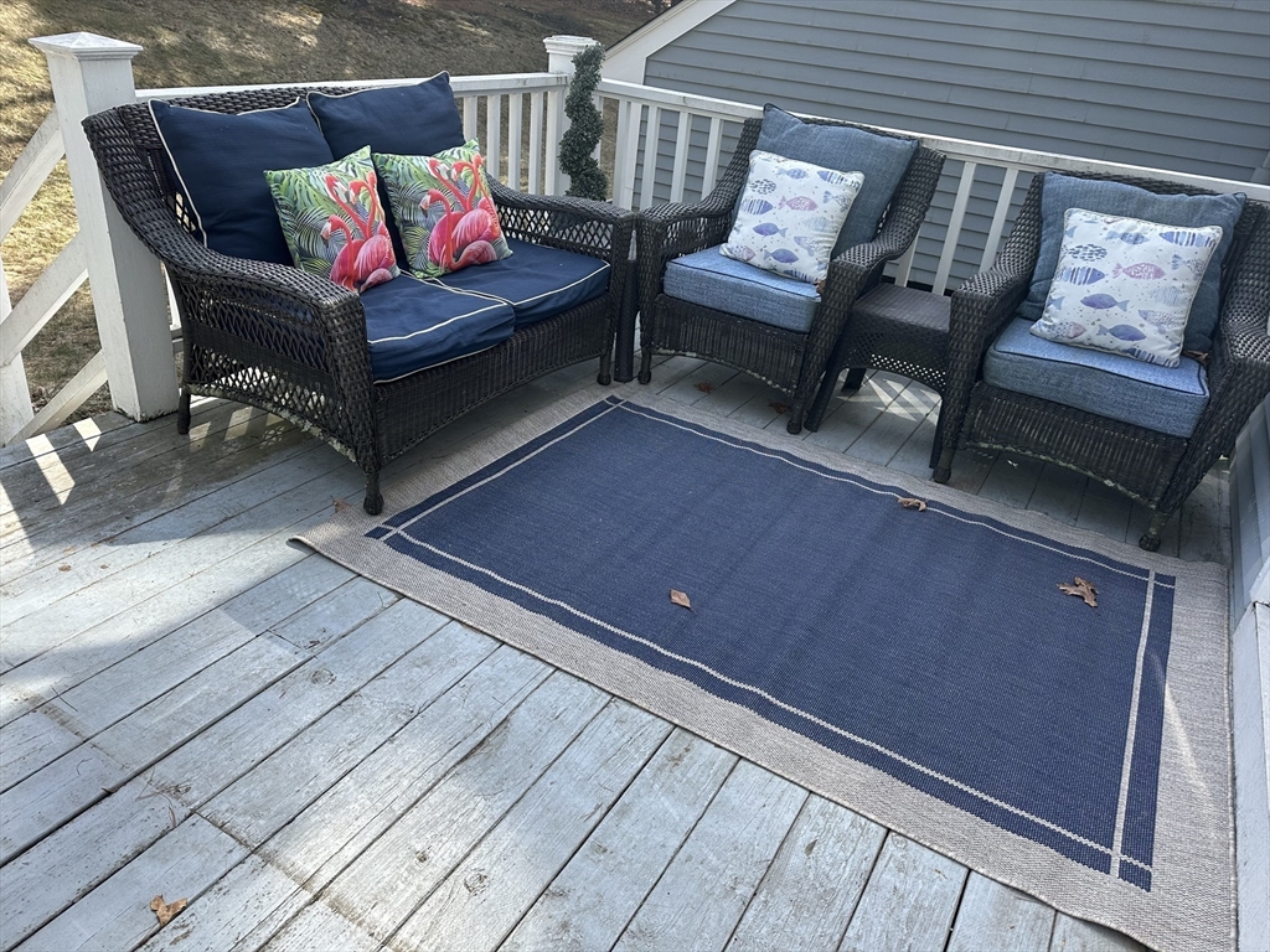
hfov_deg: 71.6
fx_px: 881
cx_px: 635
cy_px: 476
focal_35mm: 24
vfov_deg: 56.8
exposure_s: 1/962
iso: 80
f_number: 1.78
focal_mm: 6.86
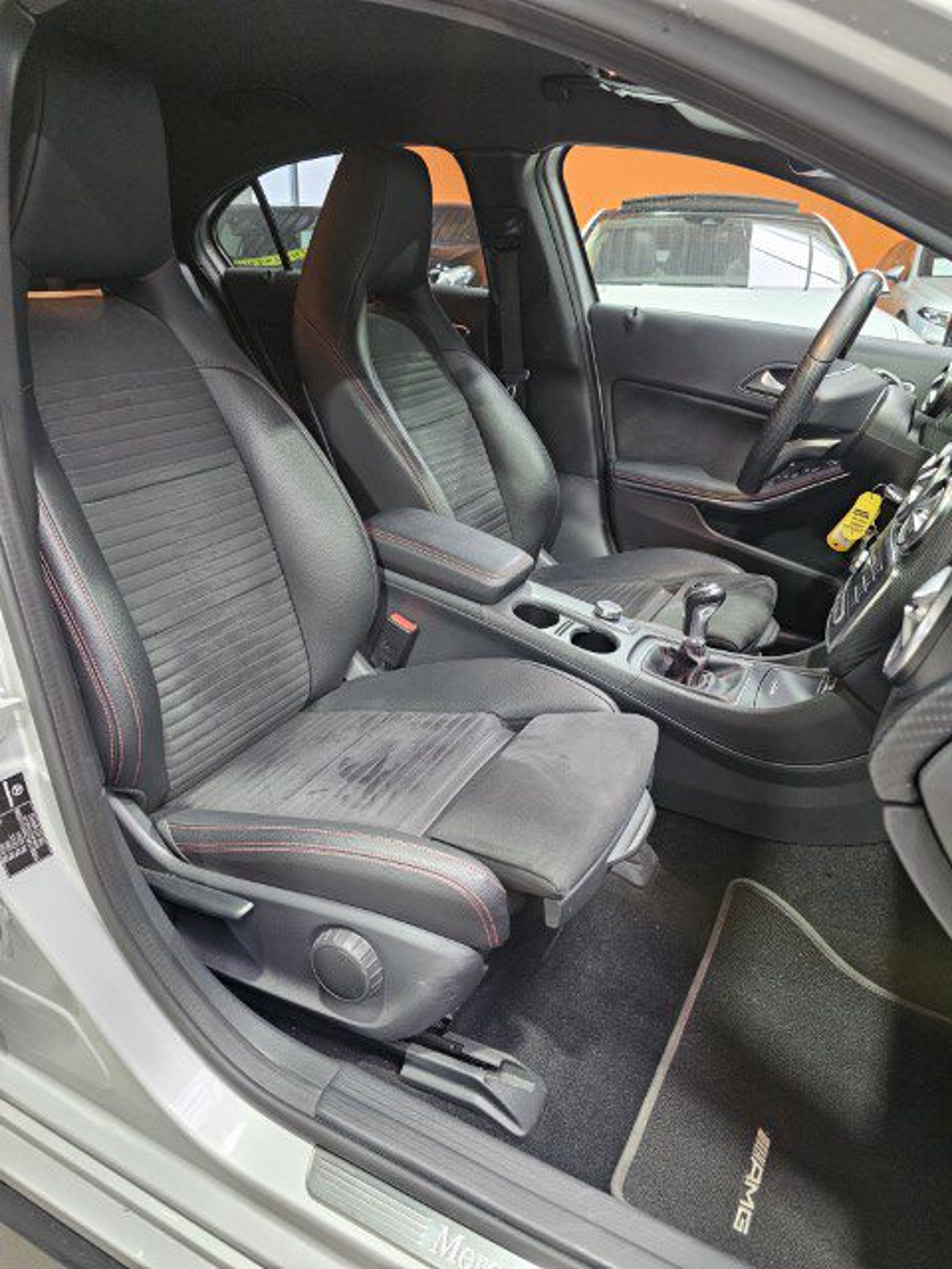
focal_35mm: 23
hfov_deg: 58.9
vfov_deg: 73.9
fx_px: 843
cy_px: 634
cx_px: 476
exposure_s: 1/100
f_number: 1.7
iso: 800
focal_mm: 6.3
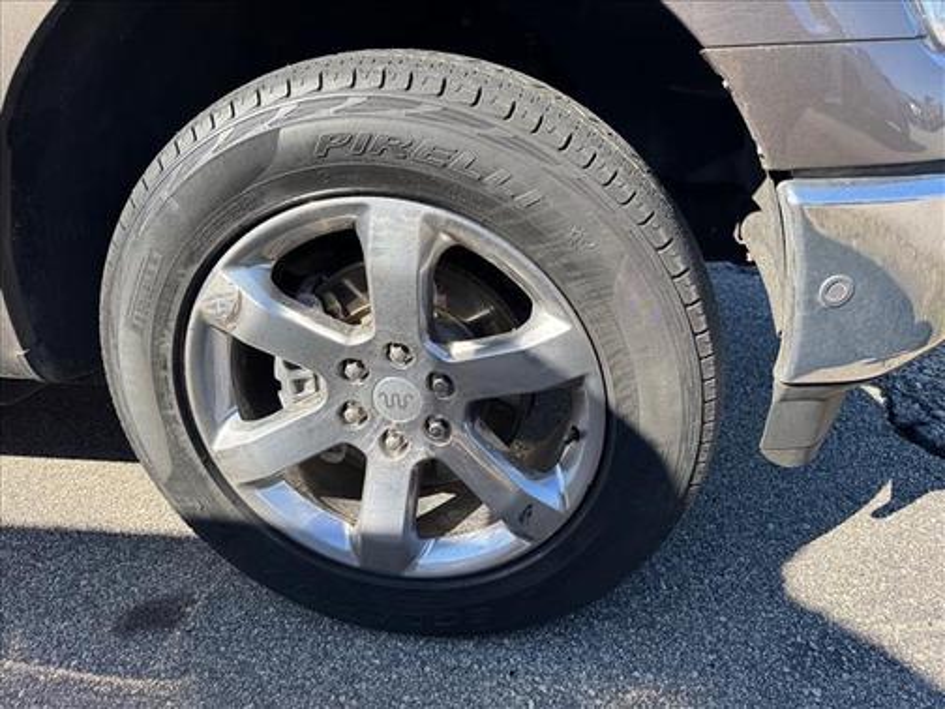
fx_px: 655
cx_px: 472
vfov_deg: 56.8
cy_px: 354
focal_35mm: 24
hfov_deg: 71.6
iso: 80
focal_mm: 6.76
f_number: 1.78
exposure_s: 1/1131
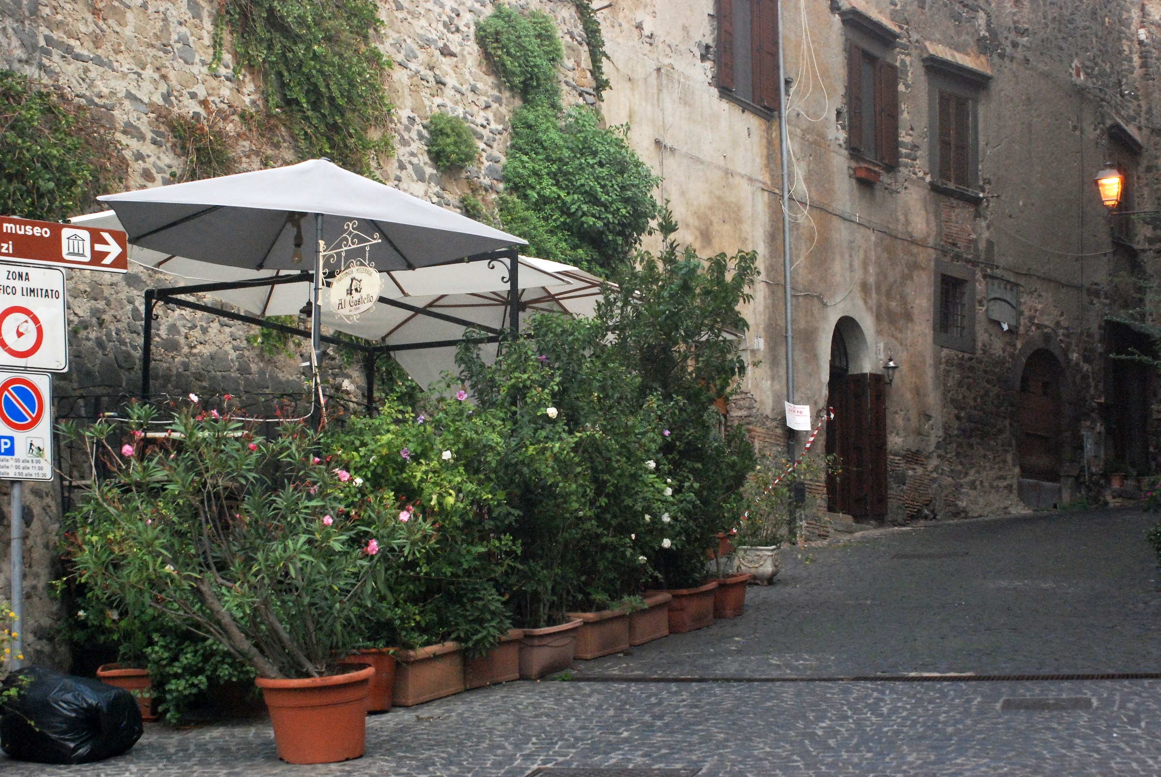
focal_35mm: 69
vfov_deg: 19.8
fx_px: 2228
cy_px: 388
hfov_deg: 29.2
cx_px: 580
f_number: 11
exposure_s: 1/125
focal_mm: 46
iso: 1600
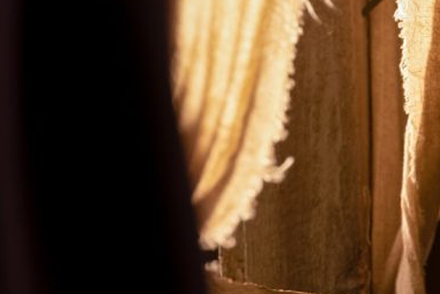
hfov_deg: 7.5
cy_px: 5
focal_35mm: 274
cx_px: 375
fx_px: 3349
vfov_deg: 5.0
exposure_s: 1/125
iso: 1250
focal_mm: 90.6
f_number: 3.2
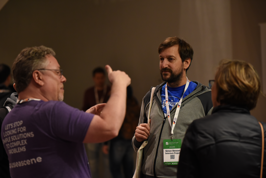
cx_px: 133
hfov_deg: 19.4
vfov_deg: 13.1
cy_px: 89
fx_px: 776
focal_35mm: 105
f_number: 2.8
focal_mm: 105
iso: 3200
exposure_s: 1/160
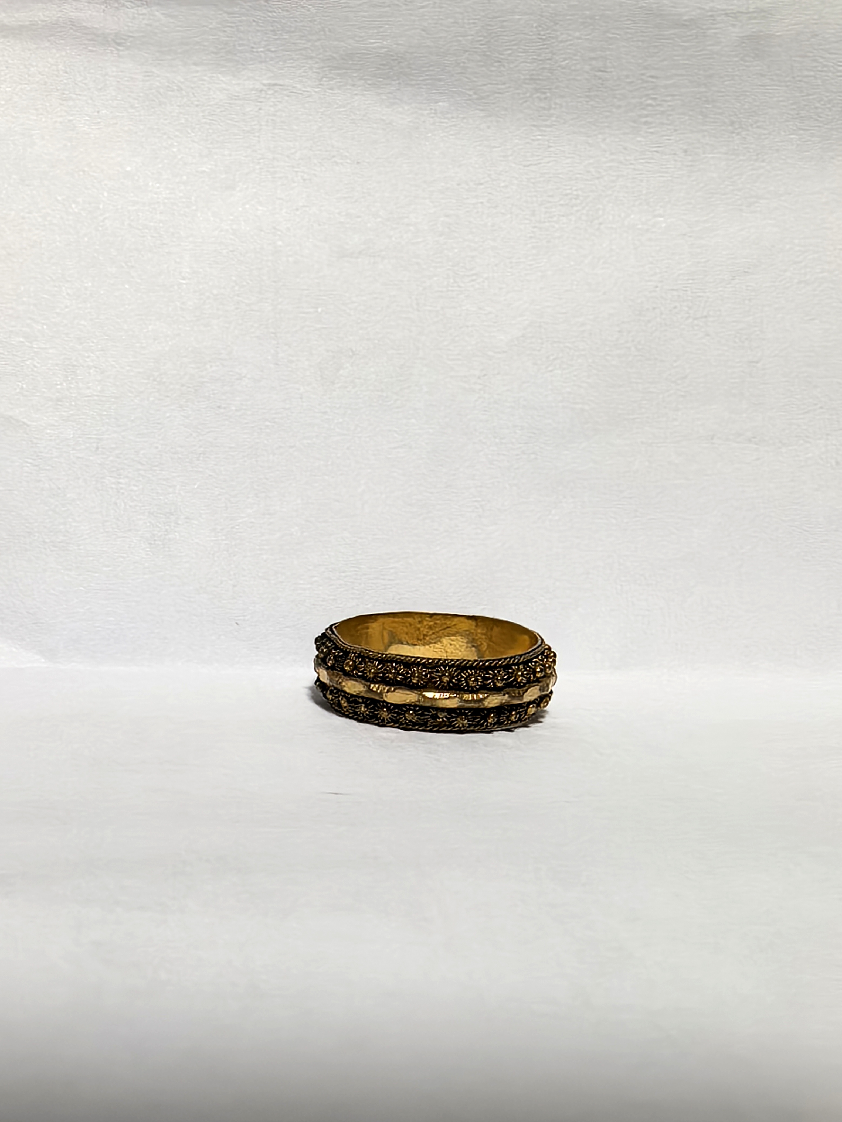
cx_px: 421
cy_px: 561
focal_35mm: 44
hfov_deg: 32.9
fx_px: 1427
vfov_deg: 42.9
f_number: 2.2
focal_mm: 1.95
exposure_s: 1/50
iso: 200
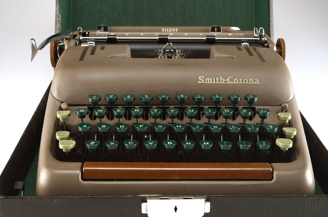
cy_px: 108
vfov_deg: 23.7
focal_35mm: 57
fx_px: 518
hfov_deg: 35.1
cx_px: 164
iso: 100
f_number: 10
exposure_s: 1/80
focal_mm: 38
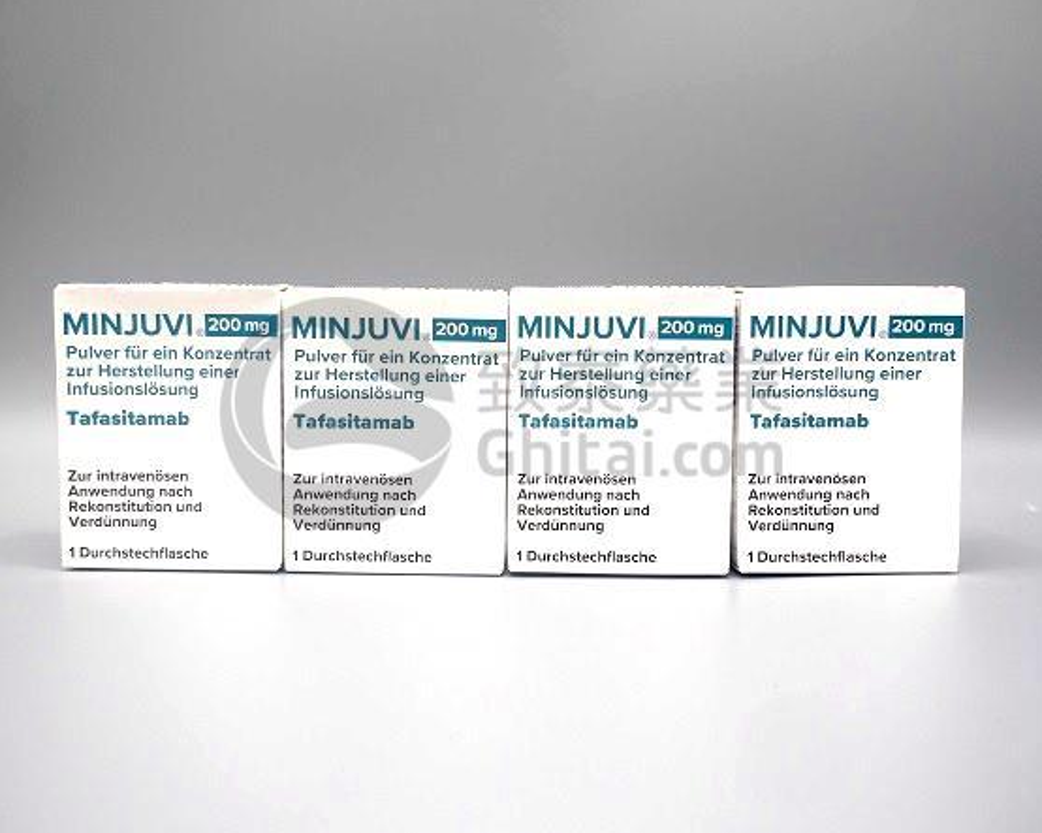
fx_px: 1141
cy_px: 414
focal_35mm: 37
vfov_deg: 40.1
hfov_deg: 49.1
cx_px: 502
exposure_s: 1/200
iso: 80
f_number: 2.8
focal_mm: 7.4
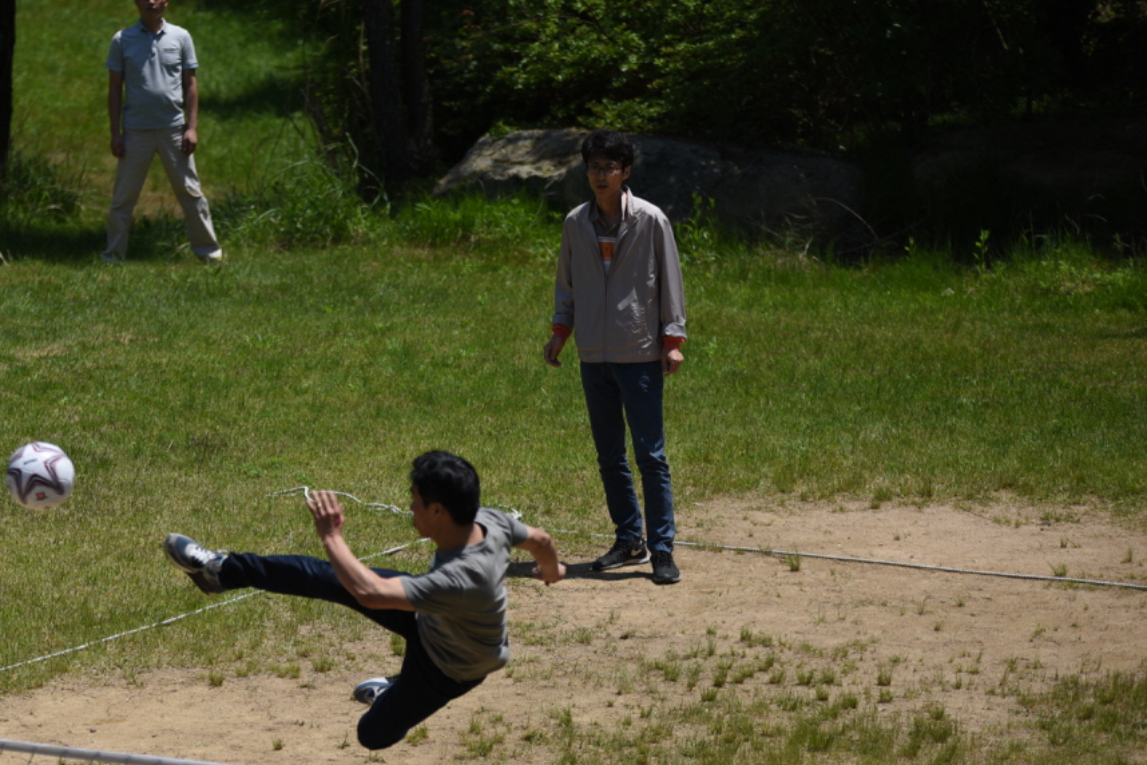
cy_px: 395
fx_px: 6181
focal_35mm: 194
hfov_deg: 10.6
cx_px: 310
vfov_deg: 7.1
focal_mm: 130
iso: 100
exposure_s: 1/3200
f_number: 2.8
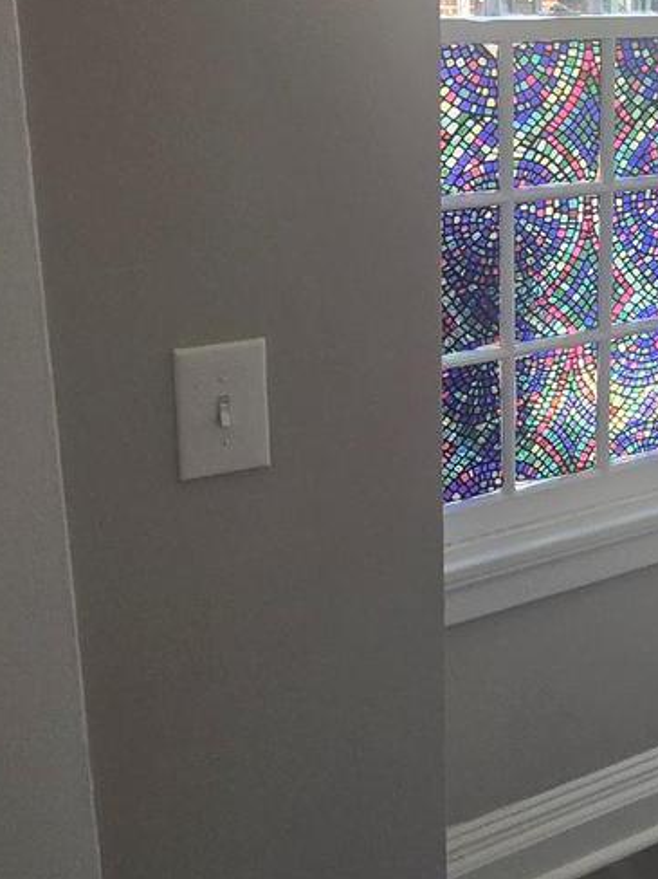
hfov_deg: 32.6
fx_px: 1040
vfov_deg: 44.3
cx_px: 638
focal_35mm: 41
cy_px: 218
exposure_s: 1/60
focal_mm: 2.2
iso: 100
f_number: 2.2
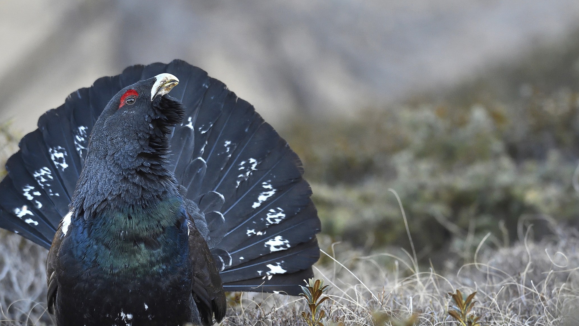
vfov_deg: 1.7
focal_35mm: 734
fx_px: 11269
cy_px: 203
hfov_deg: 2.9
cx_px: 305
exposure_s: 1/1600
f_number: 4.5
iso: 2000
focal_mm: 400
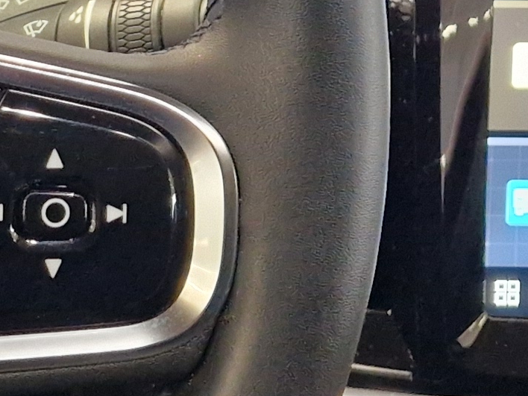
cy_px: 240
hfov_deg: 13.3
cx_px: -480
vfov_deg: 11.4
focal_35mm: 130
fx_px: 1983
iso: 800
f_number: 1.8
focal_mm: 5.4
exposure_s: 1/100
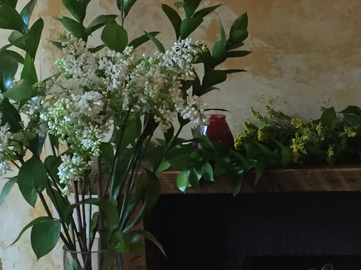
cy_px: 112
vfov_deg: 14.5
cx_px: 319
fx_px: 1064
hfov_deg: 19.0
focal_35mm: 102
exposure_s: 1/33
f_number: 2.2
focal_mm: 4.15
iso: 200
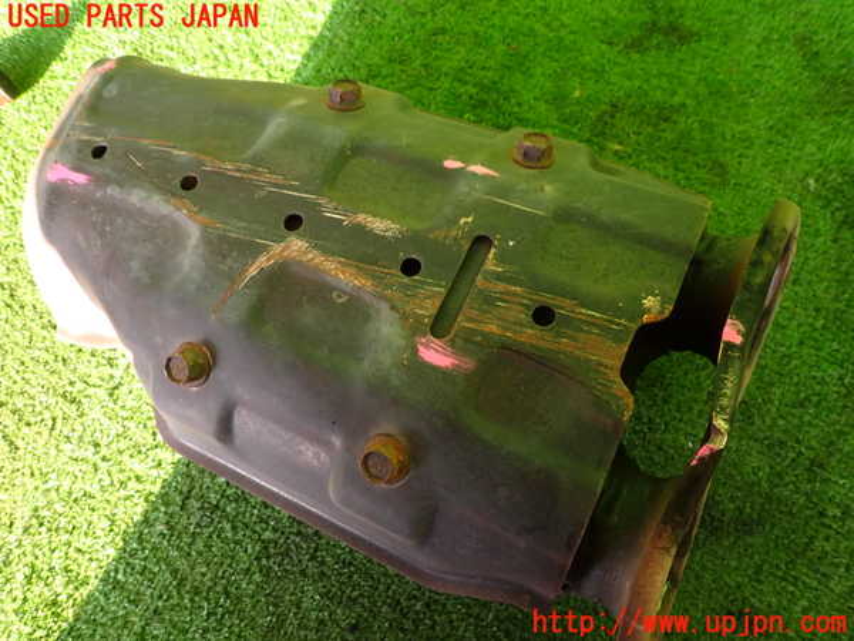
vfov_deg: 54.9
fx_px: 617
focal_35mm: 25
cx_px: 427
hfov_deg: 69.4
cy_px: 320
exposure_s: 1/60
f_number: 2
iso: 200
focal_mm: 4.5
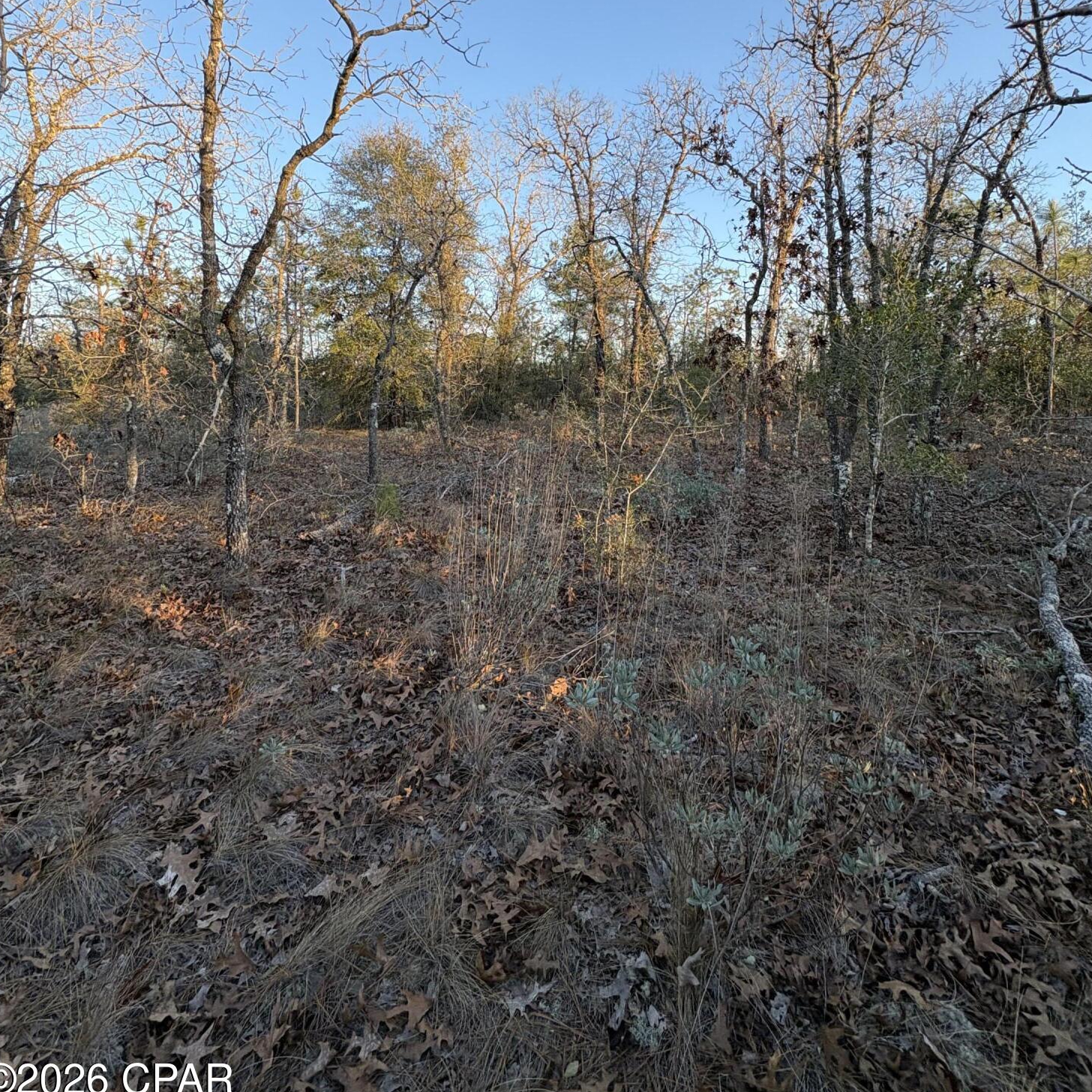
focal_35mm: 17
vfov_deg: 82.1
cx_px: 543
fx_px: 607
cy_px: 398
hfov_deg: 84.0
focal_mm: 2.22
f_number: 2.2
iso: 40
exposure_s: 1/178
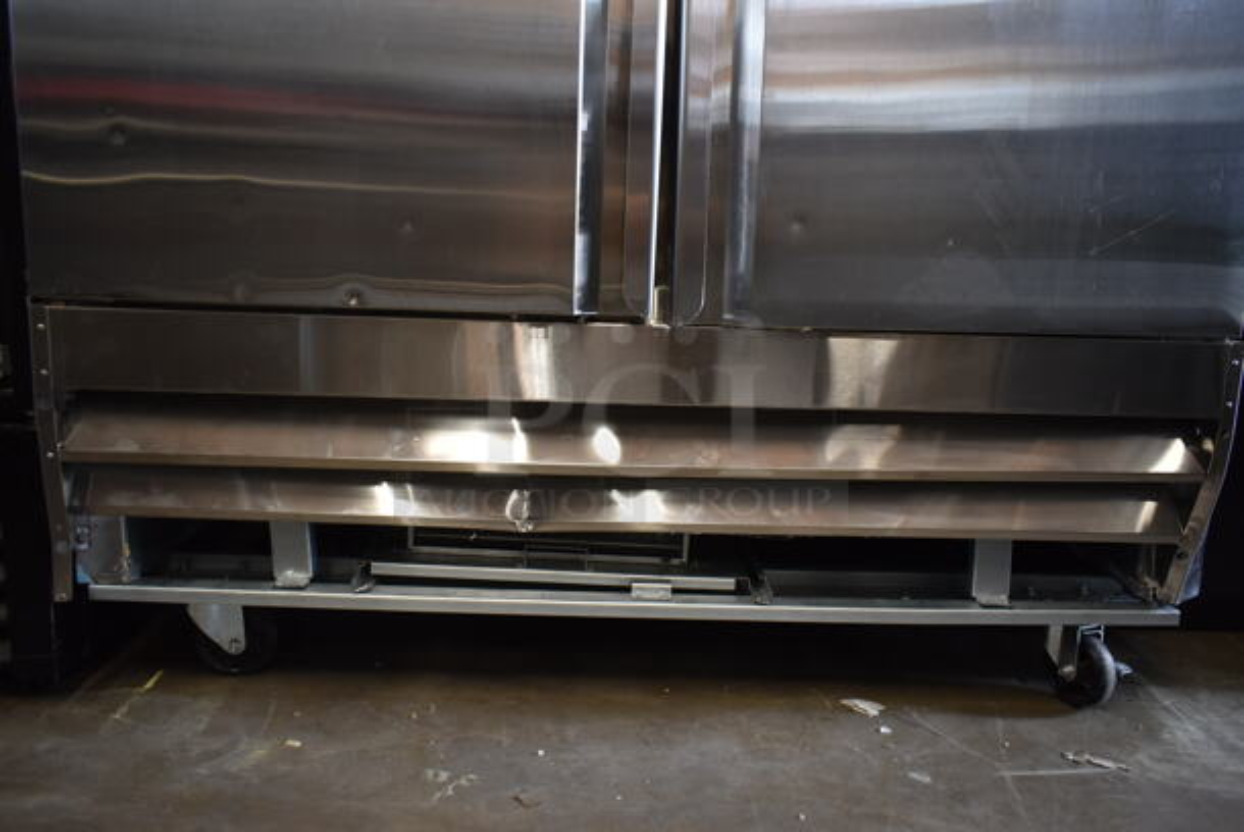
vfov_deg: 48.0
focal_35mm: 27
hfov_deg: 67.3
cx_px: 622
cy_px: 416
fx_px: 934
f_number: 3.5
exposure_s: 1/30
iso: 720
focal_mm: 18
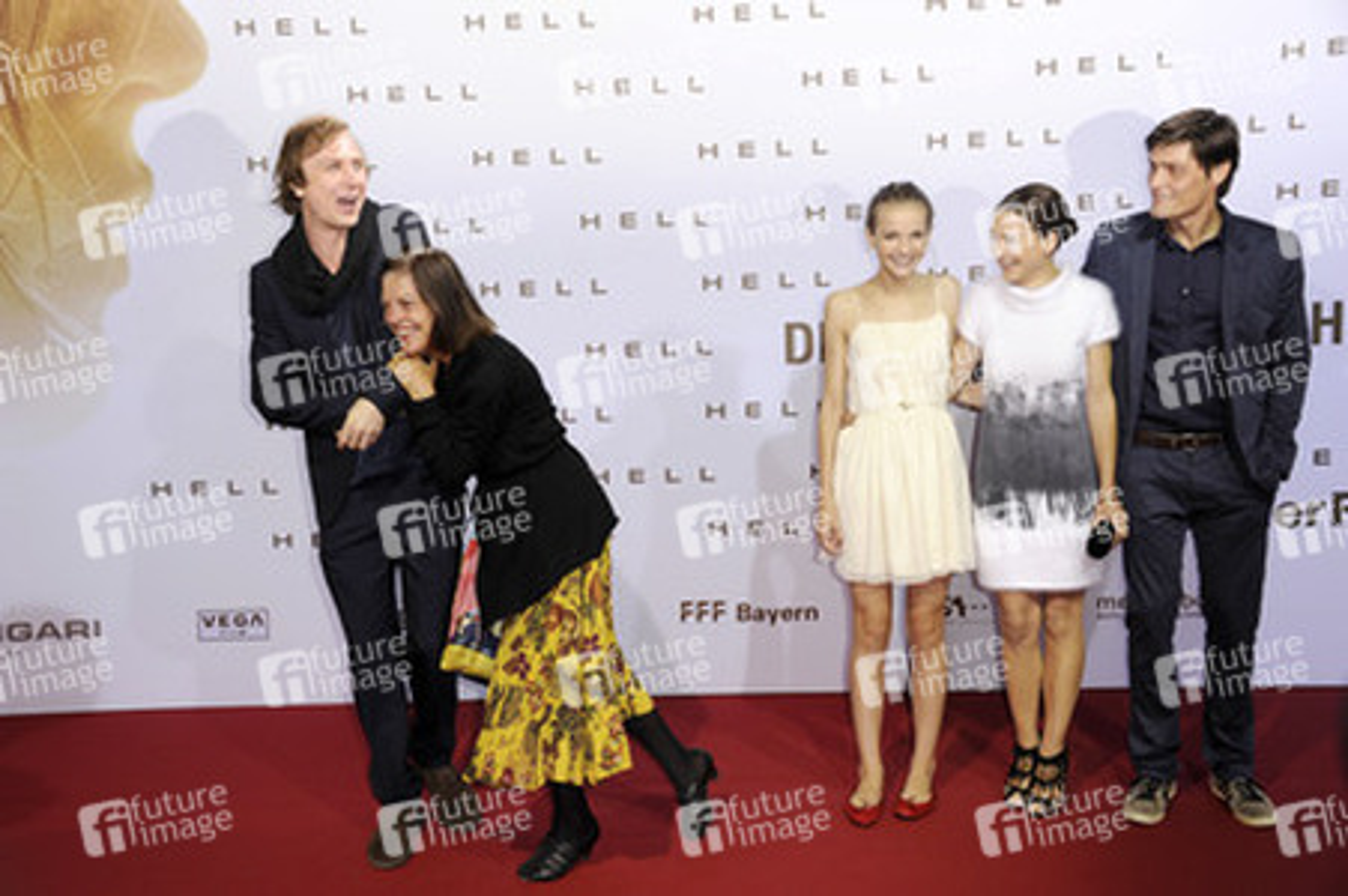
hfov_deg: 39.6
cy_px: 448
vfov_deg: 27.0
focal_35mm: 50
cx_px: 674
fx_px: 1871
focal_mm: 50
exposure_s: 1/160
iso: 500
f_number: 5.6
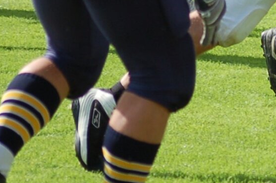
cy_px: -134
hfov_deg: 3.6
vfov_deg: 2.4
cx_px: 525
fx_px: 4307
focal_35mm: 563
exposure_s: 1/1000
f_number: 4.2
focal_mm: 95
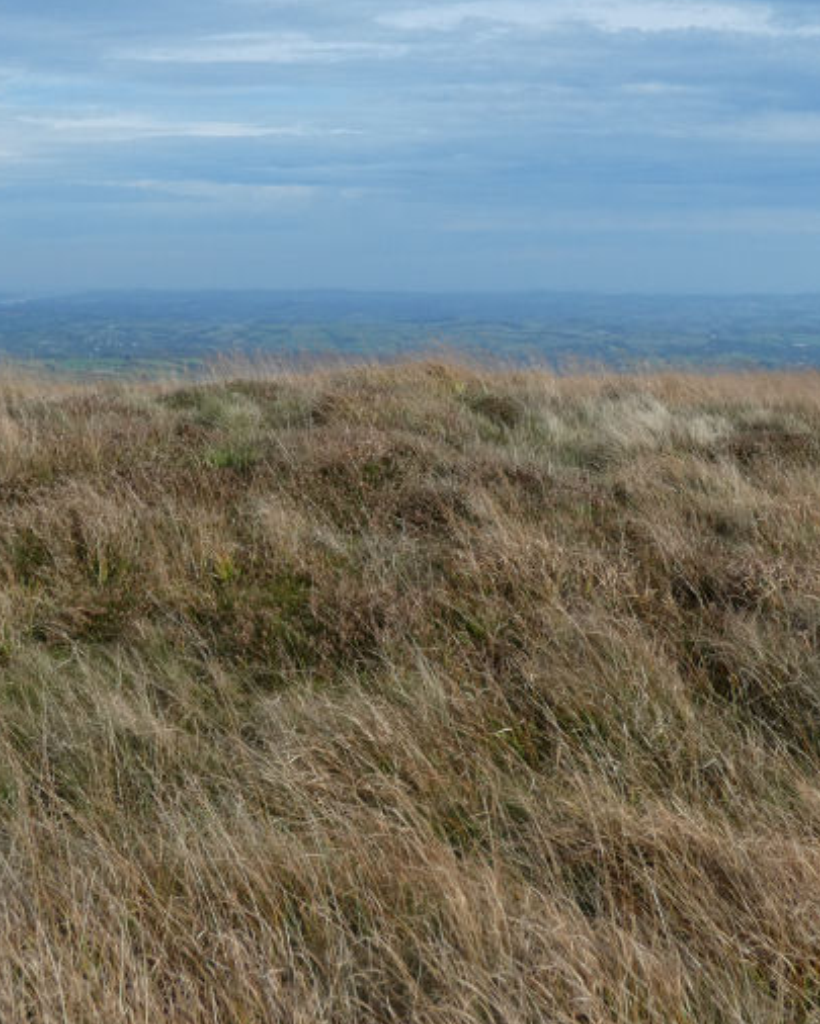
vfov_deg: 35.7
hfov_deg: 29.1
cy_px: 366
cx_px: 348
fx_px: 1577
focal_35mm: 52
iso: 80
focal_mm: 5.3
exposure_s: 1/1000
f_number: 3.5
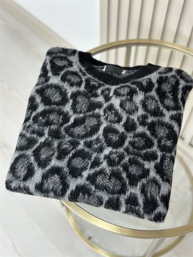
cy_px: 128
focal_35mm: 48
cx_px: 96
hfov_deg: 30.3
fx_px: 357
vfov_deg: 39.6
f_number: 1.78
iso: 80
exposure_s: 1/100
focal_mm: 6.86
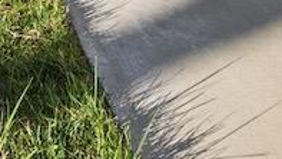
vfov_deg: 8.8
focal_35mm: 102
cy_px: -375
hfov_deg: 19.6
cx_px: -66
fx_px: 763
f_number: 8
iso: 200
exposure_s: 1/250
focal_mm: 10
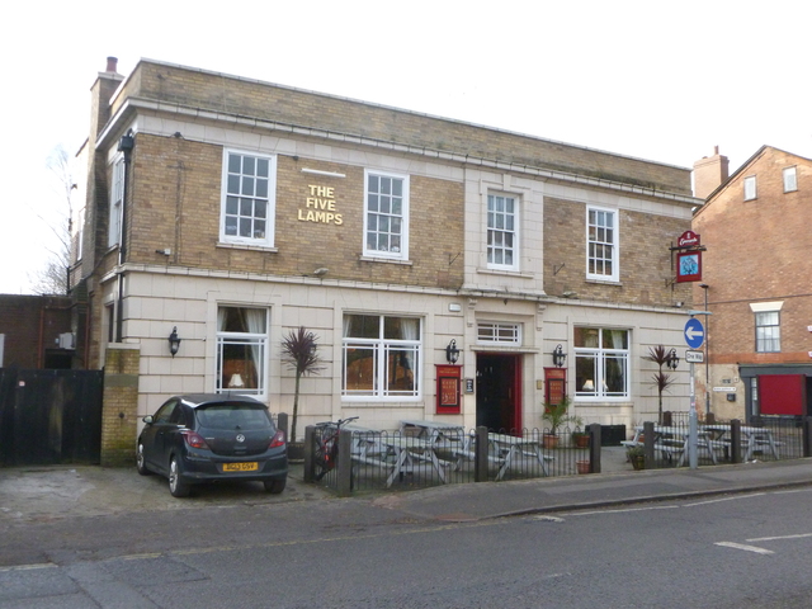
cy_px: 304
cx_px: 406
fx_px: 798
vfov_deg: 41.8
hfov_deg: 54.0
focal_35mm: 34
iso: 400
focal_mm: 6.1
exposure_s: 1/400
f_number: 3.6
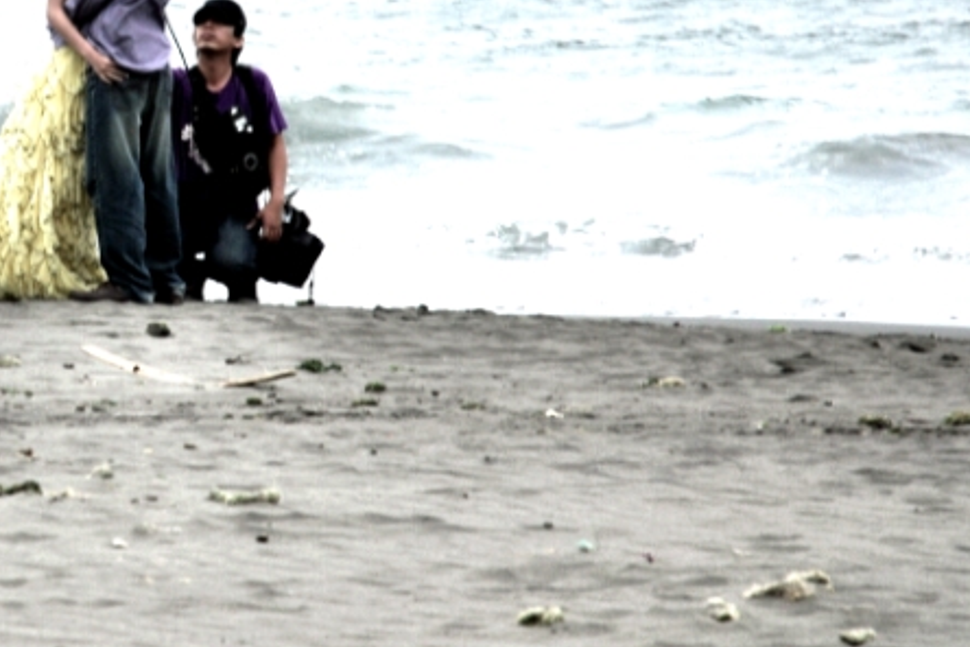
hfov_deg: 8.5
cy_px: 90
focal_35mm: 242
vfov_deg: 5.7
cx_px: -4
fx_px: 6520
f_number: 4.5
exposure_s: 1/50
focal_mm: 70
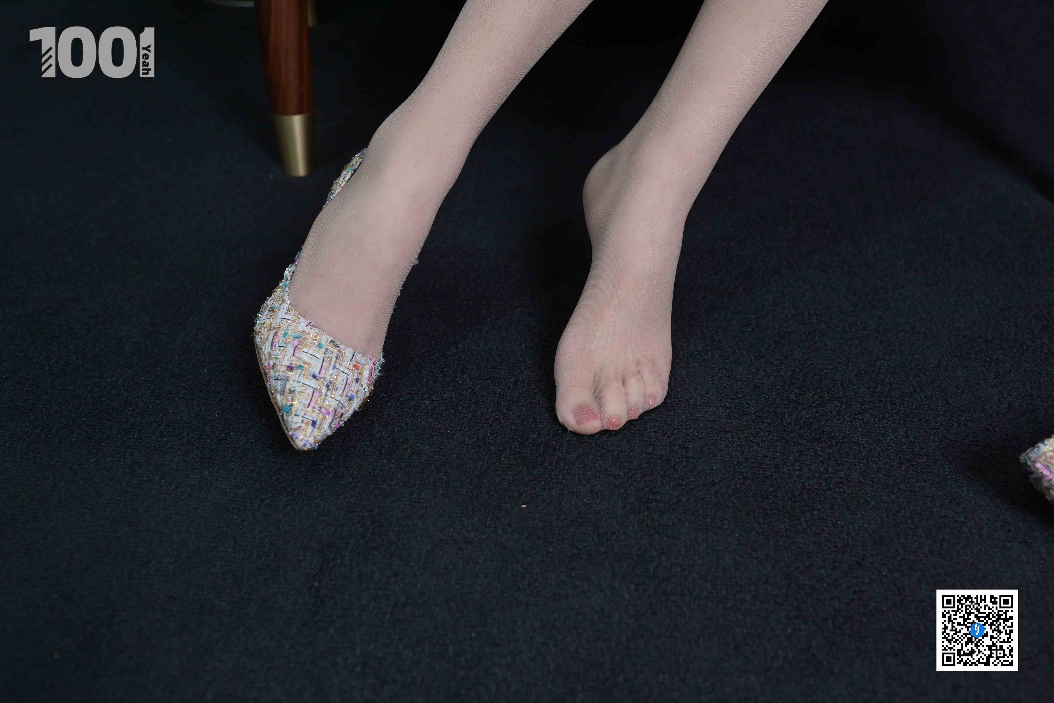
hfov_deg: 54.4
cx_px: 527
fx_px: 1025
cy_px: 352
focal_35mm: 35
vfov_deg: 37.9
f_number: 4
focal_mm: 35
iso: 800
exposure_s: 1/160
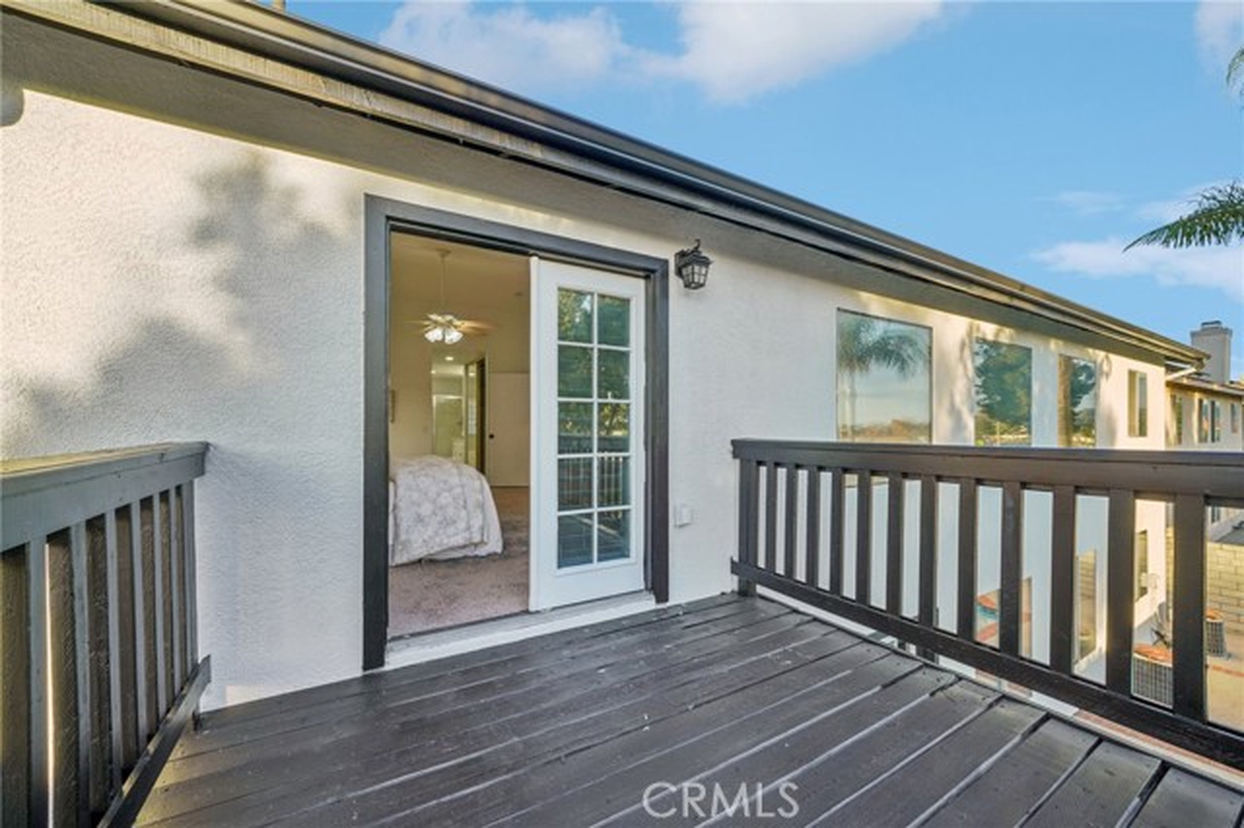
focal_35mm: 13
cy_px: 414
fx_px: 449
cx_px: 622
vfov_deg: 85.4
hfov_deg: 108.4
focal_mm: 13
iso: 100
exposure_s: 1/40
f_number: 8
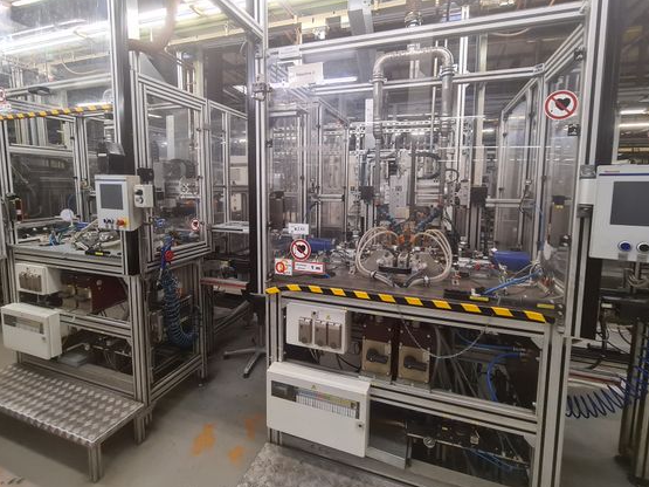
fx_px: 281
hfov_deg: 98.2
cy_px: 213
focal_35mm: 15
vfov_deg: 81.3
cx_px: 330
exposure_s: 1/50
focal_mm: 2.2
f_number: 2.2
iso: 160
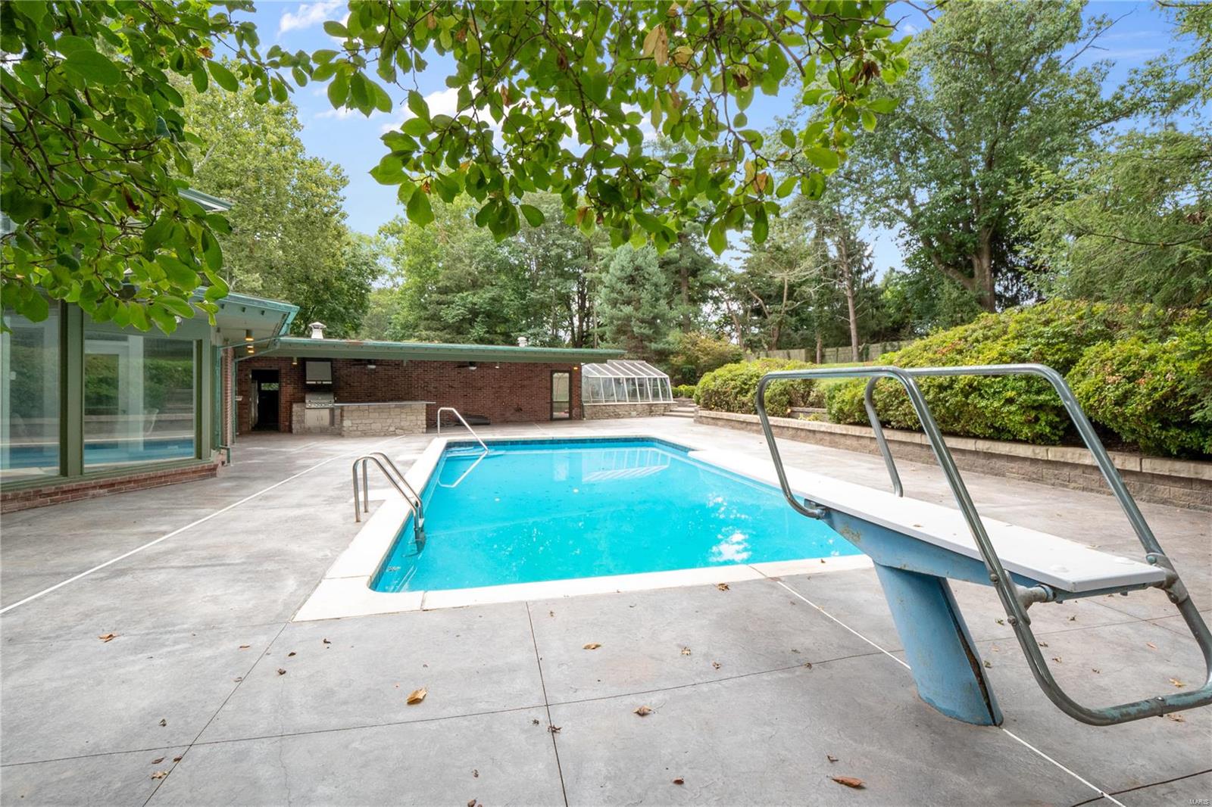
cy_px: 404
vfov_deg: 73.7
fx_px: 539
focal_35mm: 16
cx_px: 606
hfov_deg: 96.7
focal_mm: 8
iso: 400
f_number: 10
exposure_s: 1/10
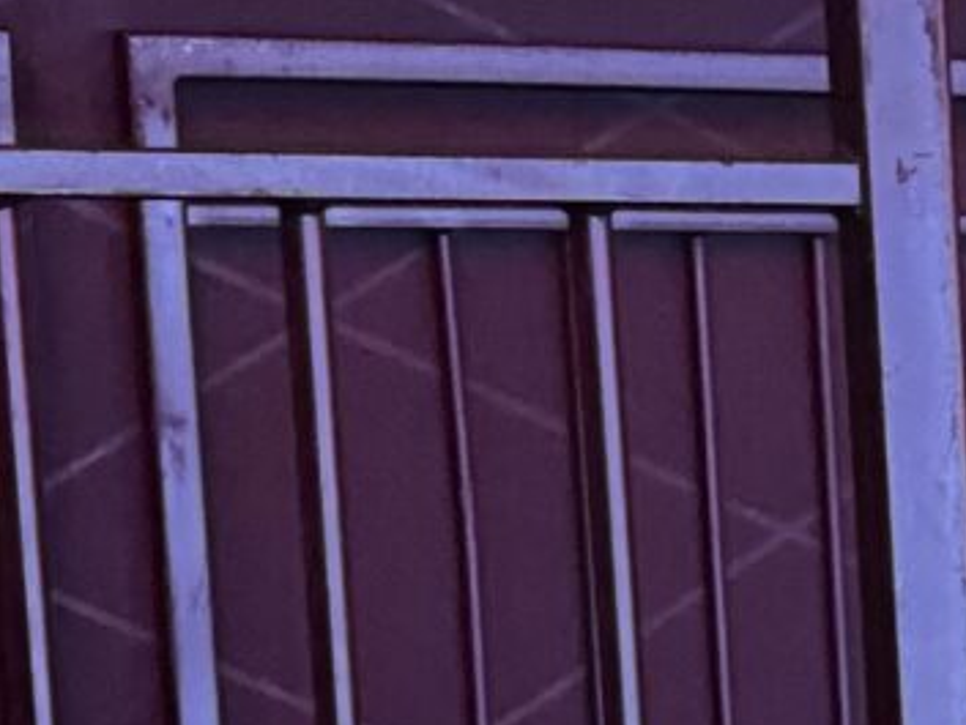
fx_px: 4857
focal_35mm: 174
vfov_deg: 8.3
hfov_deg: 10.0
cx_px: 2252
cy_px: 1155
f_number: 1.78
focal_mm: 6.76
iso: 1250
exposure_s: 1/30
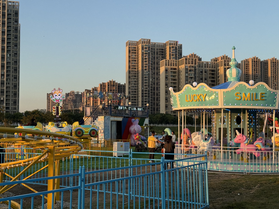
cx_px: 140
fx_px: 387
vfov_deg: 30.3
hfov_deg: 39.7
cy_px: 104
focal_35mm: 48
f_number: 1.78
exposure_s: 1/913
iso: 64
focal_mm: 6.76
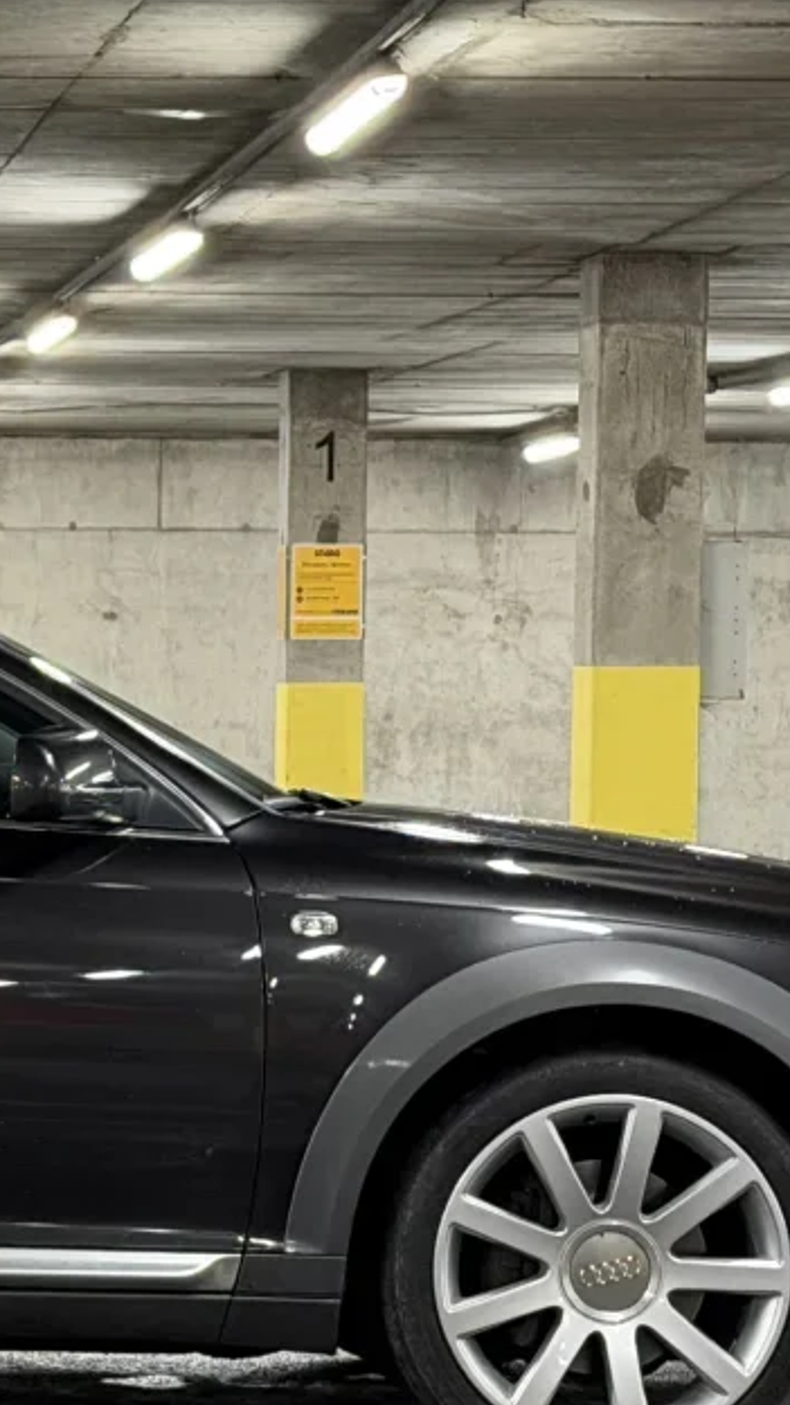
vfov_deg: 13.3
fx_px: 5996
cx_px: -389
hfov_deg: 7.4
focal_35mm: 161
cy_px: 964
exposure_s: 1/33
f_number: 1.78
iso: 200
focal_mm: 6.76
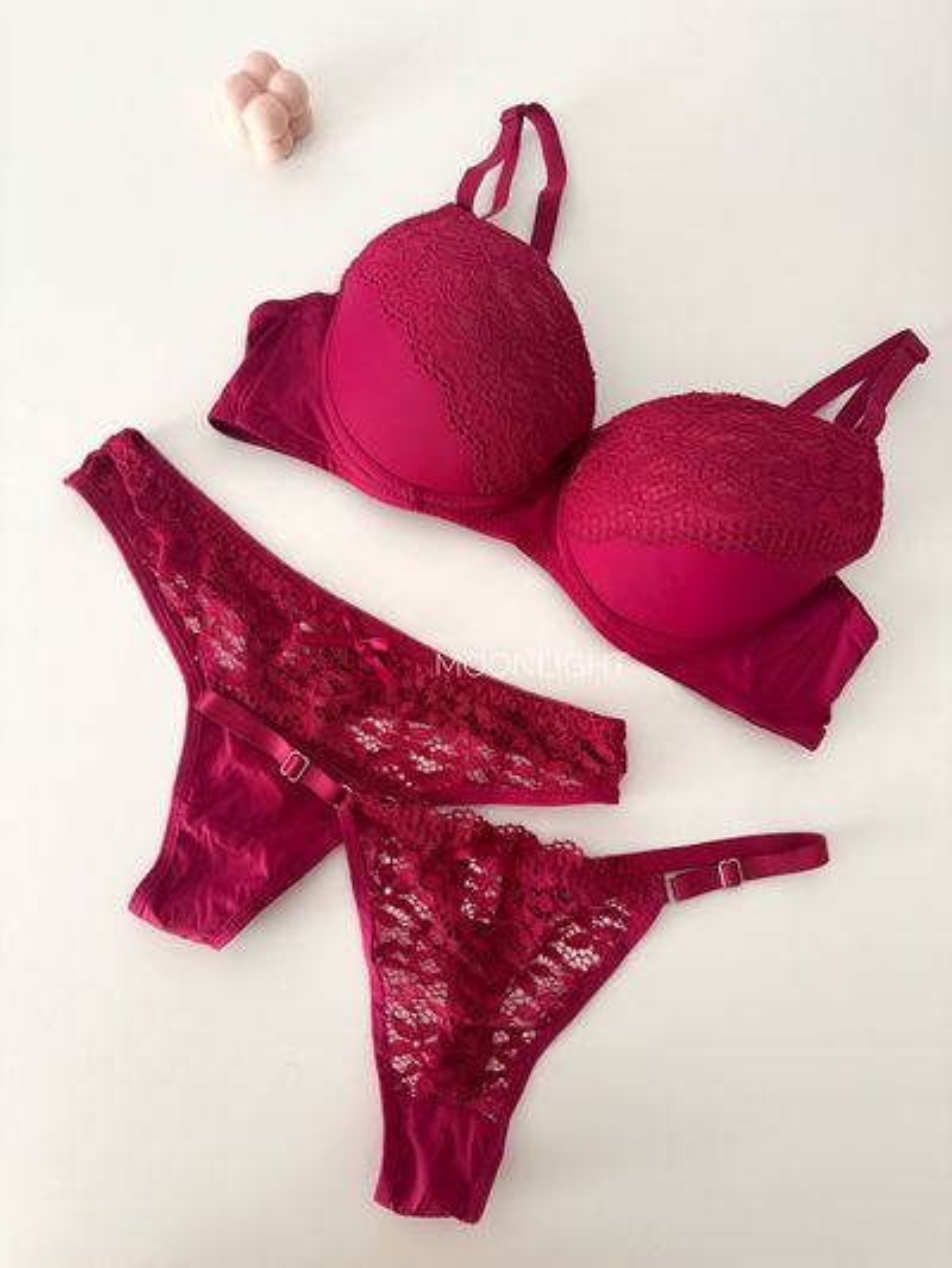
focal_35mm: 24
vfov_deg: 71.6
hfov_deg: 56.8
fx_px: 880
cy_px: 634
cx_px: 476
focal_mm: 6.76
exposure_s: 1/80
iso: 200
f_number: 1.78
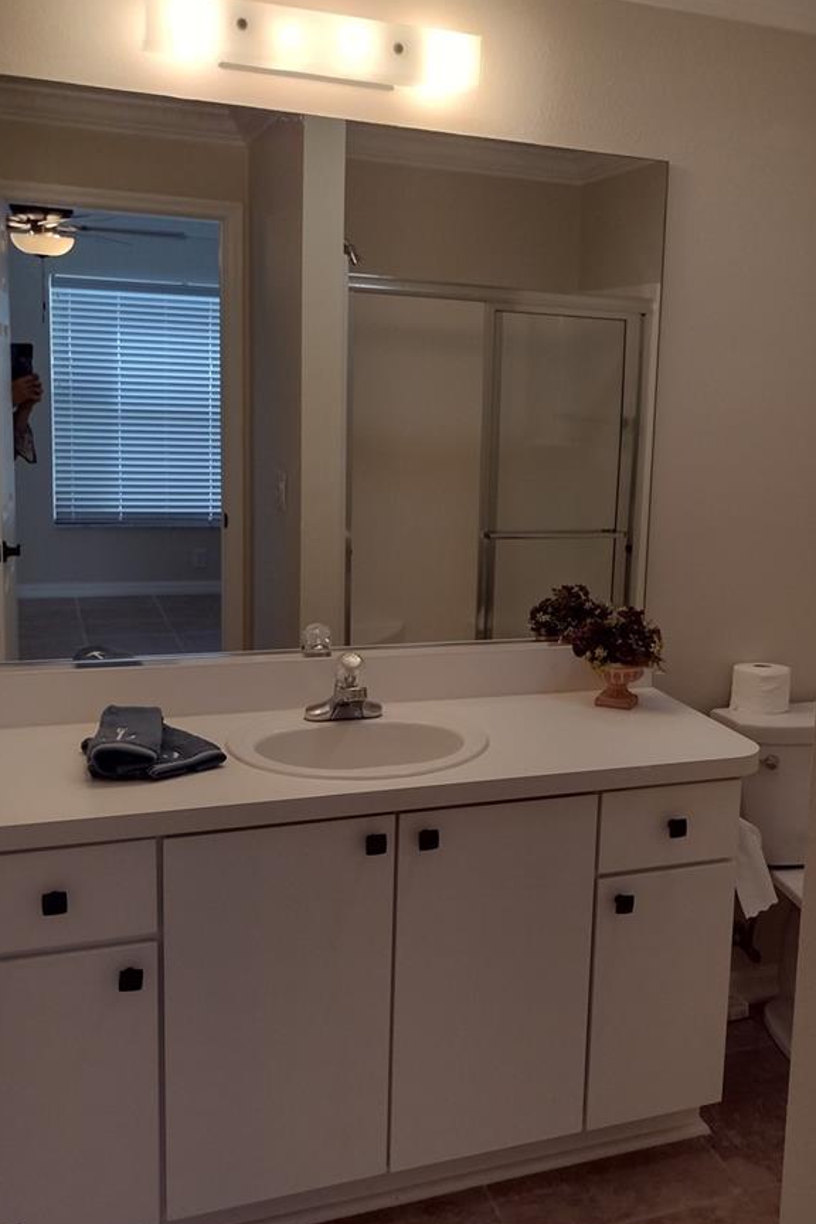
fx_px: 1326
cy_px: 595
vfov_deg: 49.5
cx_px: 606
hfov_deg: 33.6
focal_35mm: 39
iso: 100
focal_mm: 4.71
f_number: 1.7
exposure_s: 1/169
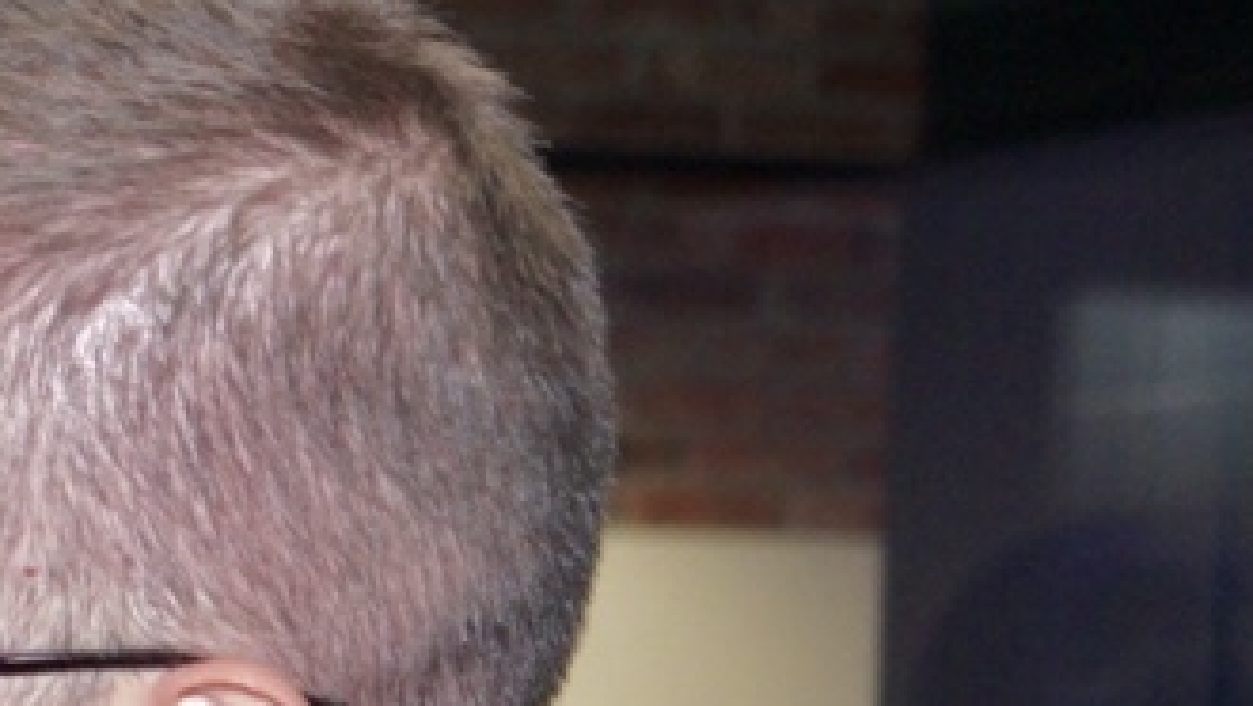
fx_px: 6482
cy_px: 1401
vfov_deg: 6.1
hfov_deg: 9.8
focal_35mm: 195
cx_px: -1705
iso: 1600
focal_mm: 38
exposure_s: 1/160
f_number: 4
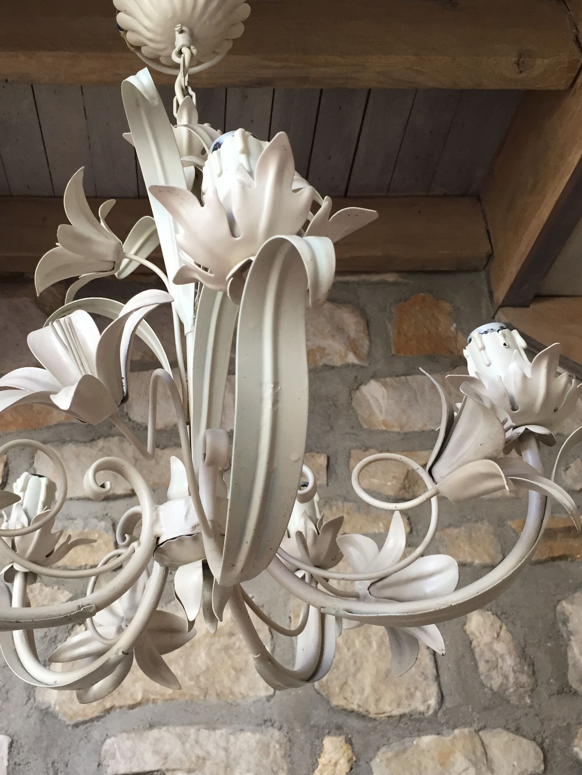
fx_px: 829
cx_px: 224
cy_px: 401
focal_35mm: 37
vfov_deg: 50.1
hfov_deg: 38.5
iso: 64
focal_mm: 4.15
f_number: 2.2
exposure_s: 1/33
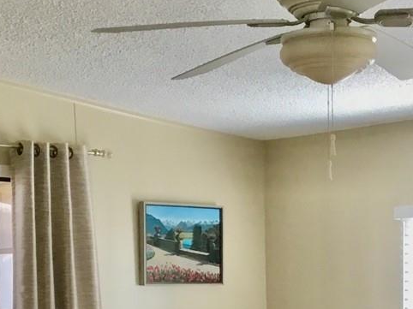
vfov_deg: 13.6
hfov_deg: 18.9
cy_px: 449
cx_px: 331
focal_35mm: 103
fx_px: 1228
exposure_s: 1/30
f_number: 2.4
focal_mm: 3.3
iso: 32
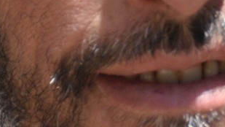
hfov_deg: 1.6
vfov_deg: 0.9
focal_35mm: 1372
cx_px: 317
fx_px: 8190
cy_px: -177
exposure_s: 1/500
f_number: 5.6
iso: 250
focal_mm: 135
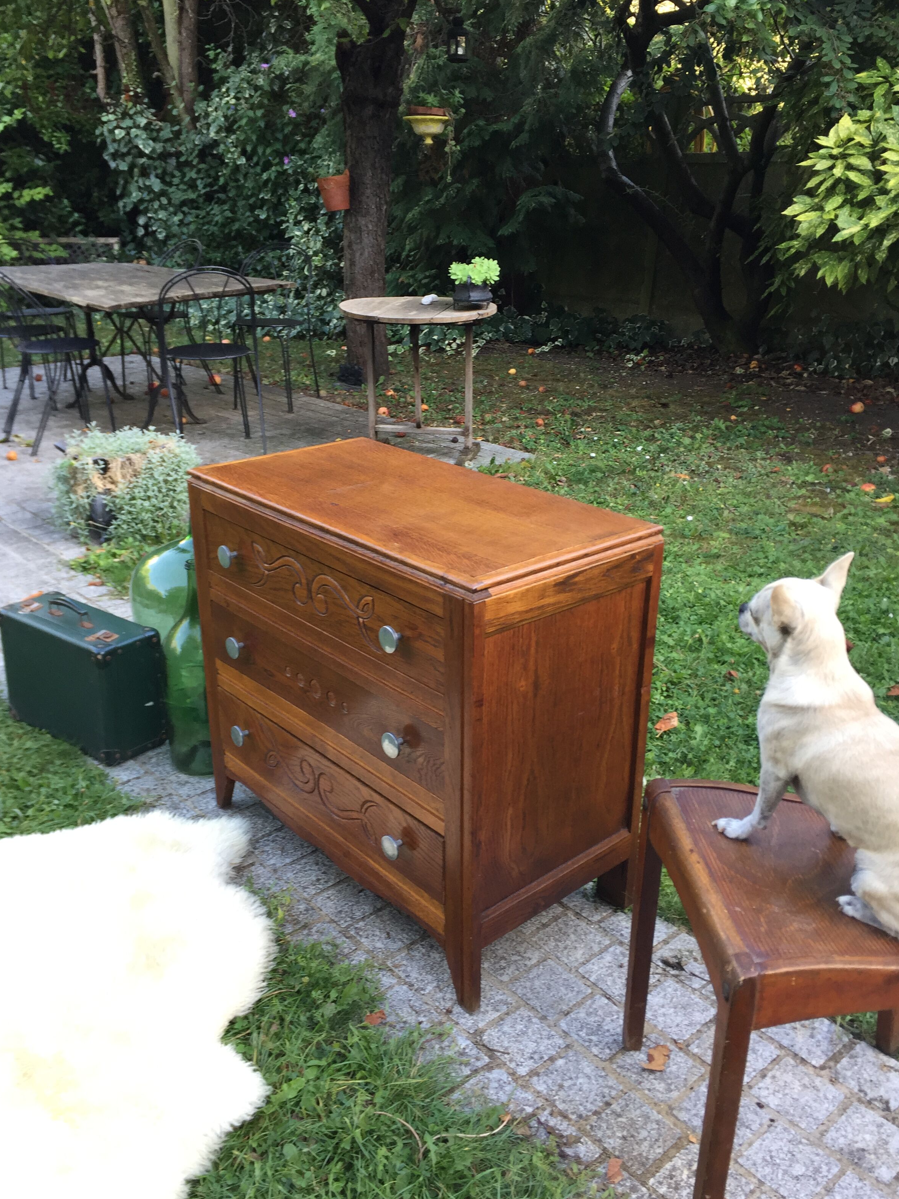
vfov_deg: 60.0
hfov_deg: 46.8
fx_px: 1039
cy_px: 606
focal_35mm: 30
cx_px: 442
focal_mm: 4.15
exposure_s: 1/50
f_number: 2.2
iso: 40
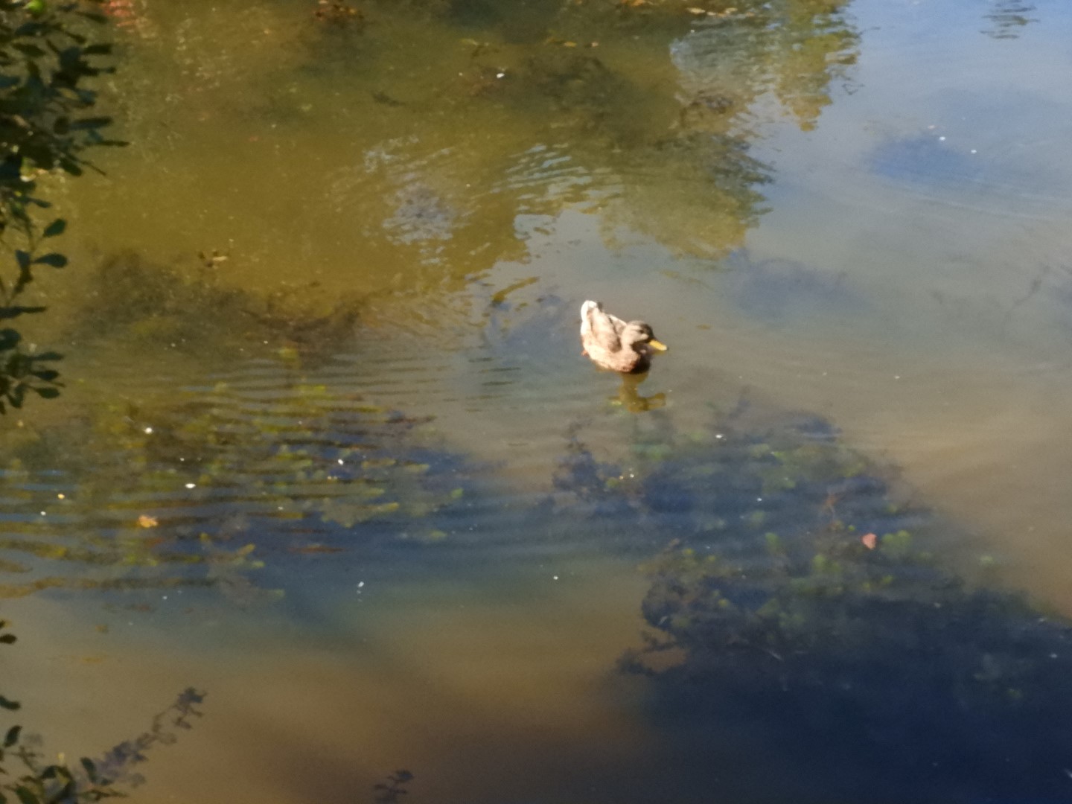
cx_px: 536
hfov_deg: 24.4
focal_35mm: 80
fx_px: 2477
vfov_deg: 18.4
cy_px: 402
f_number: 5.6
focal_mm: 14.3
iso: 1600
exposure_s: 1/1600
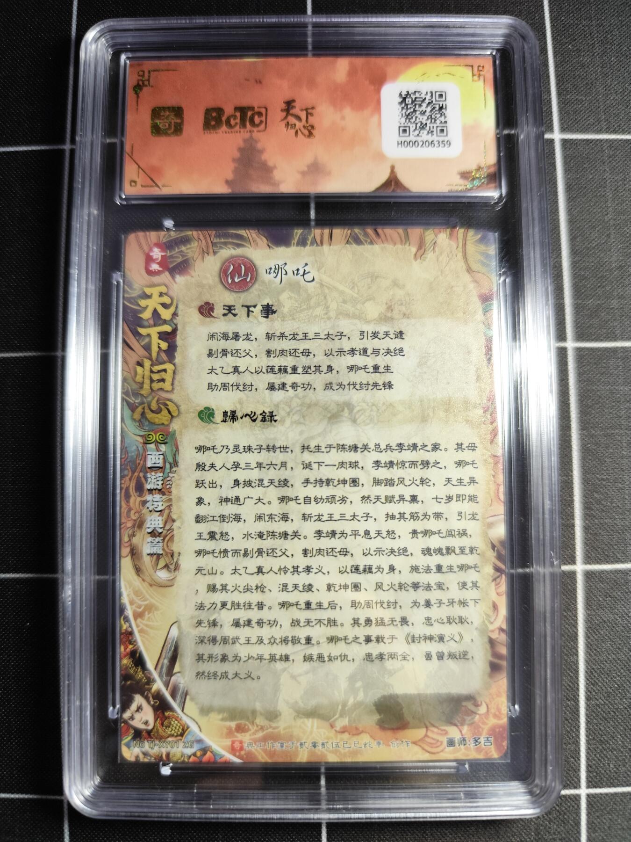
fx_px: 559
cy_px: 421
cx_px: 316
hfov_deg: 58.9
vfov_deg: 73.9
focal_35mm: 23
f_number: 1.65
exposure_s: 1/50
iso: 400
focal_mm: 6.14
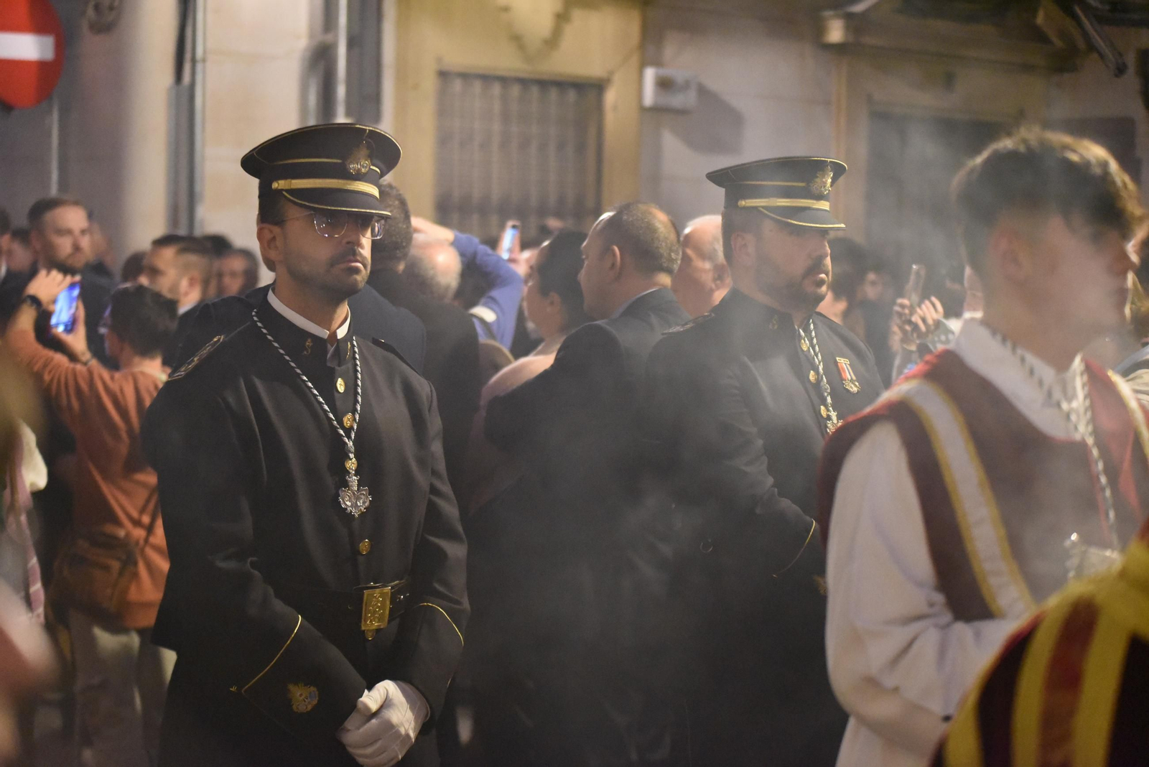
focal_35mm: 70
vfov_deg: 19.5
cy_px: 384
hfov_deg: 28.8
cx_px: 574
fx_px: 2235
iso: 12800
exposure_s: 1/80
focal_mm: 70
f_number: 2.8
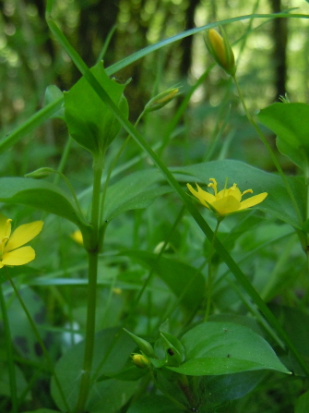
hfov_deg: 33.1
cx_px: 91
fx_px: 512
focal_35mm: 43
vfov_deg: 43.0
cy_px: 287
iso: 250
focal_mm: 5.4
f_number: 3.5
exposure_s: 1/60
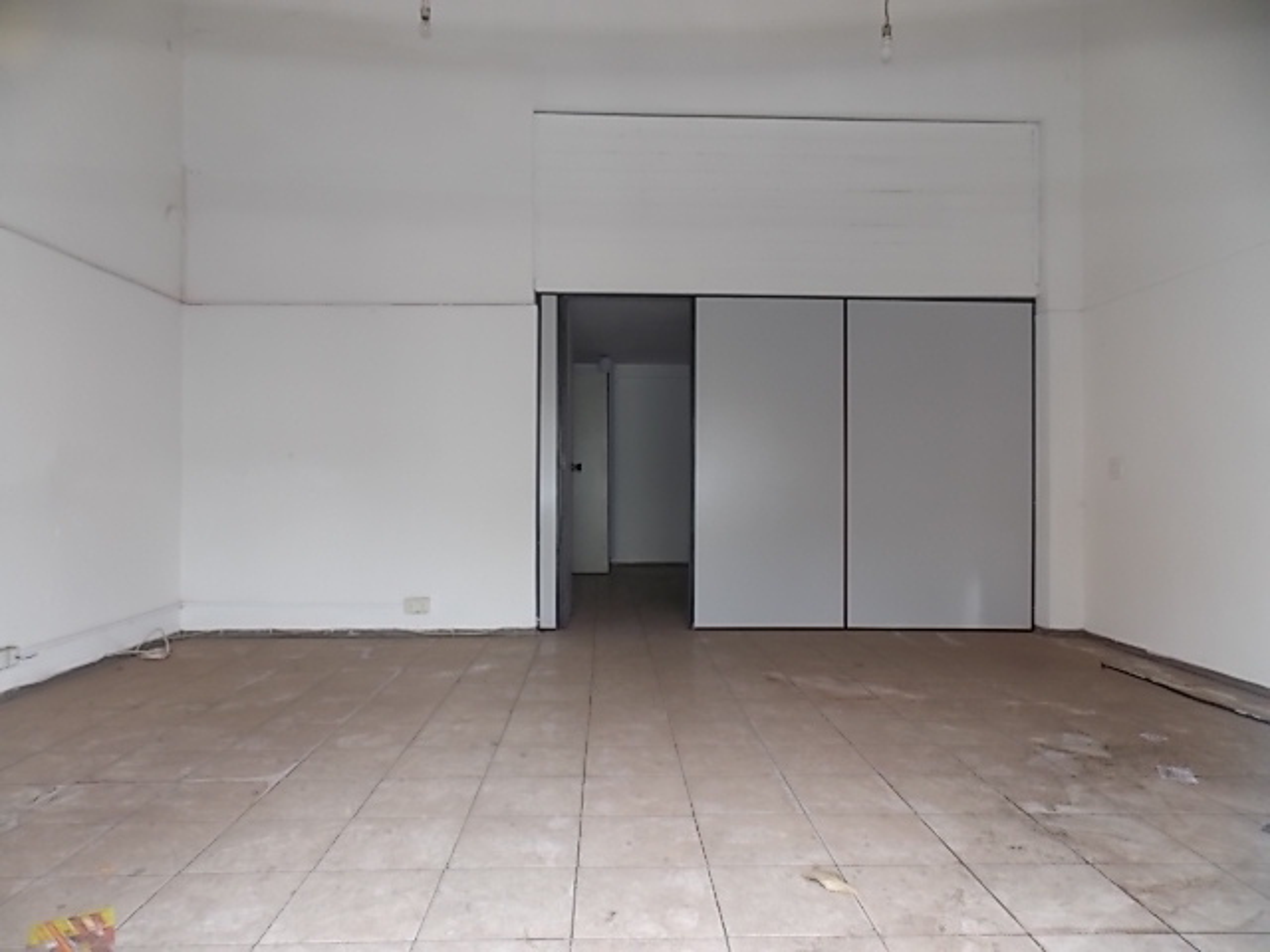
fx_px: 844
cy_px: 476
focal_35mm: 23
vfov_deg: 58.9
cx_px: 635
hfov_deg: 73.9
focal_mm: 4
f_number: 3.1
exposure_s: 1/40
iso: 80
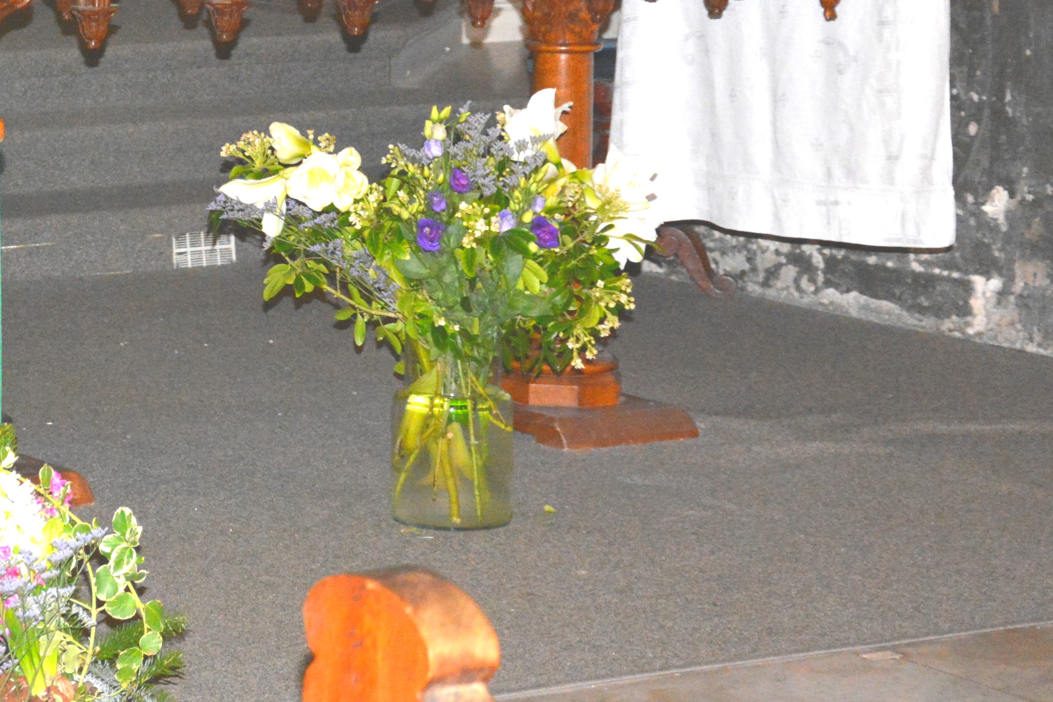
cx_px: -81
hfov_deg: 14.0
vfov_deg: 9.5
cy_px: 50
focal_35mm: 144
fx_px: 4212
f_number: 4.5
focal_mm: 40
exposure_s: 1/60
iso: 3200
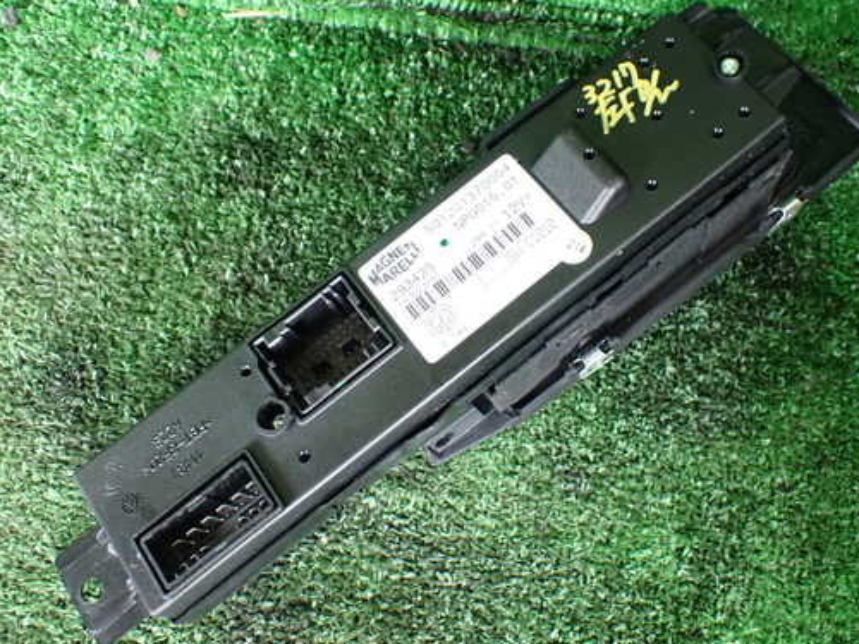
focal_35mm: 36
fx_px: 893
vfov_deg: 39.6
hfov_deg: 51.3
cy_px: 301
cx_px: 459
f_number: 2.3
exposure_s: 1/125
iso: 800
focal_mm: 5.4
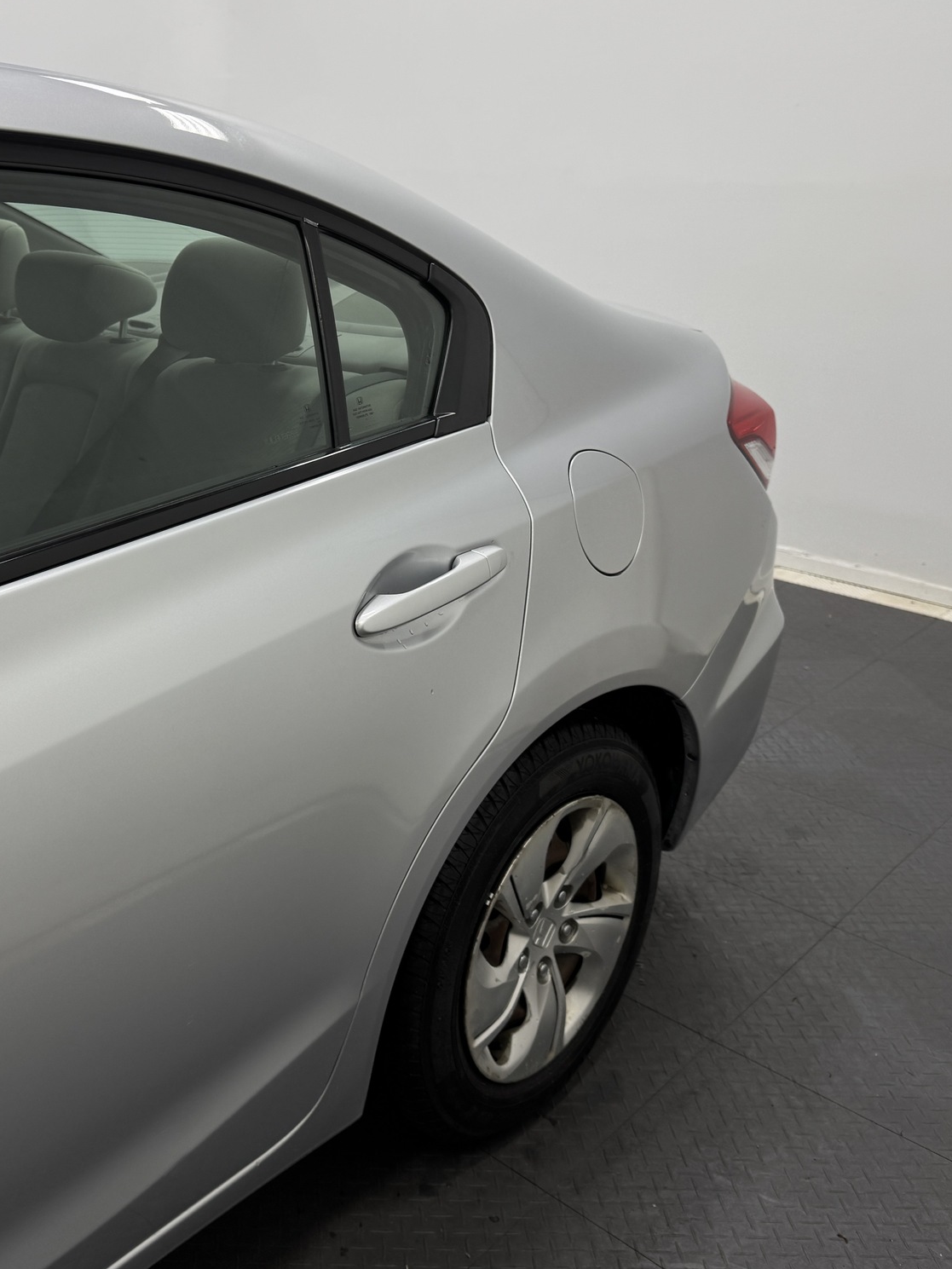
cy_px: 631
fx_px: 1210
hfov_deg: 41.8
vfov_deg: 55.3
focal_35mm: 33
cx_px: 252
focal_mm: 6.76
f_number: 1.78
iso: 80
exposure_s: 1/633
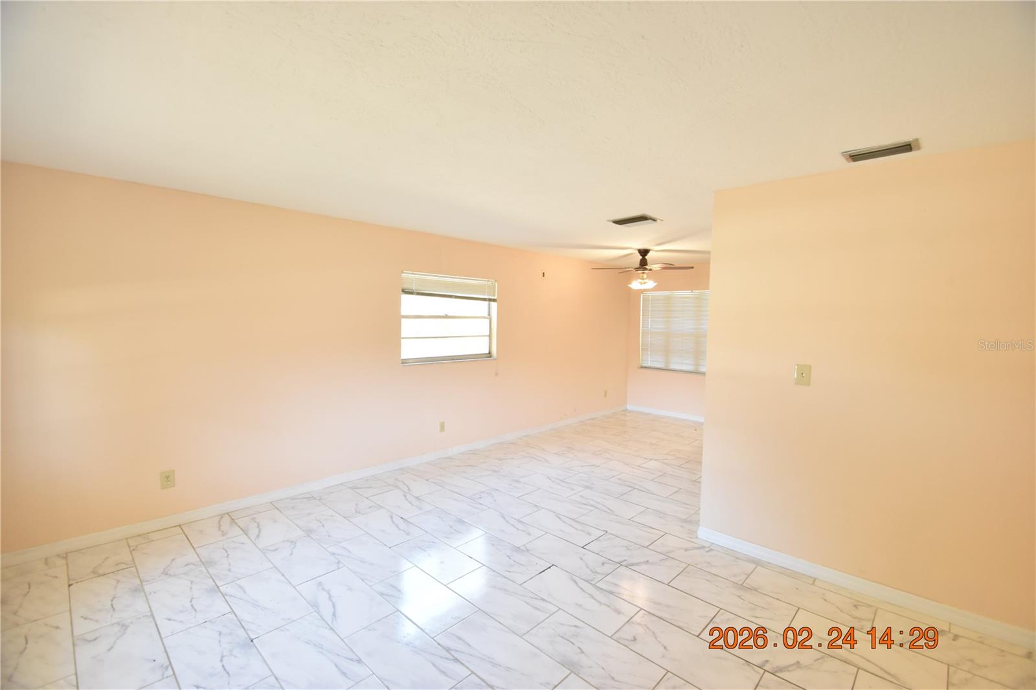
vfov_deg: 77.3
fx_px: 432
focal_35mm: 15
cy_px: 345
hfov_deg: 100.4
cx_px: 518
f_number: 3.5
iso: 800
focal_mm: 10
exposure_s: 1/60
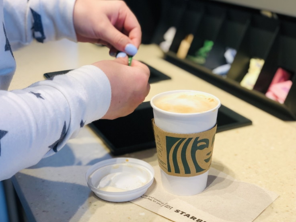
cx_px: 147
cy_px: 110
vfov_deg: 27.5
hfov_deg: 36.2
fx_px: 453
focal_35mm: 53
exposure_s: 1/60
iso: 64
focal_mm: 6
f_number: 2.4
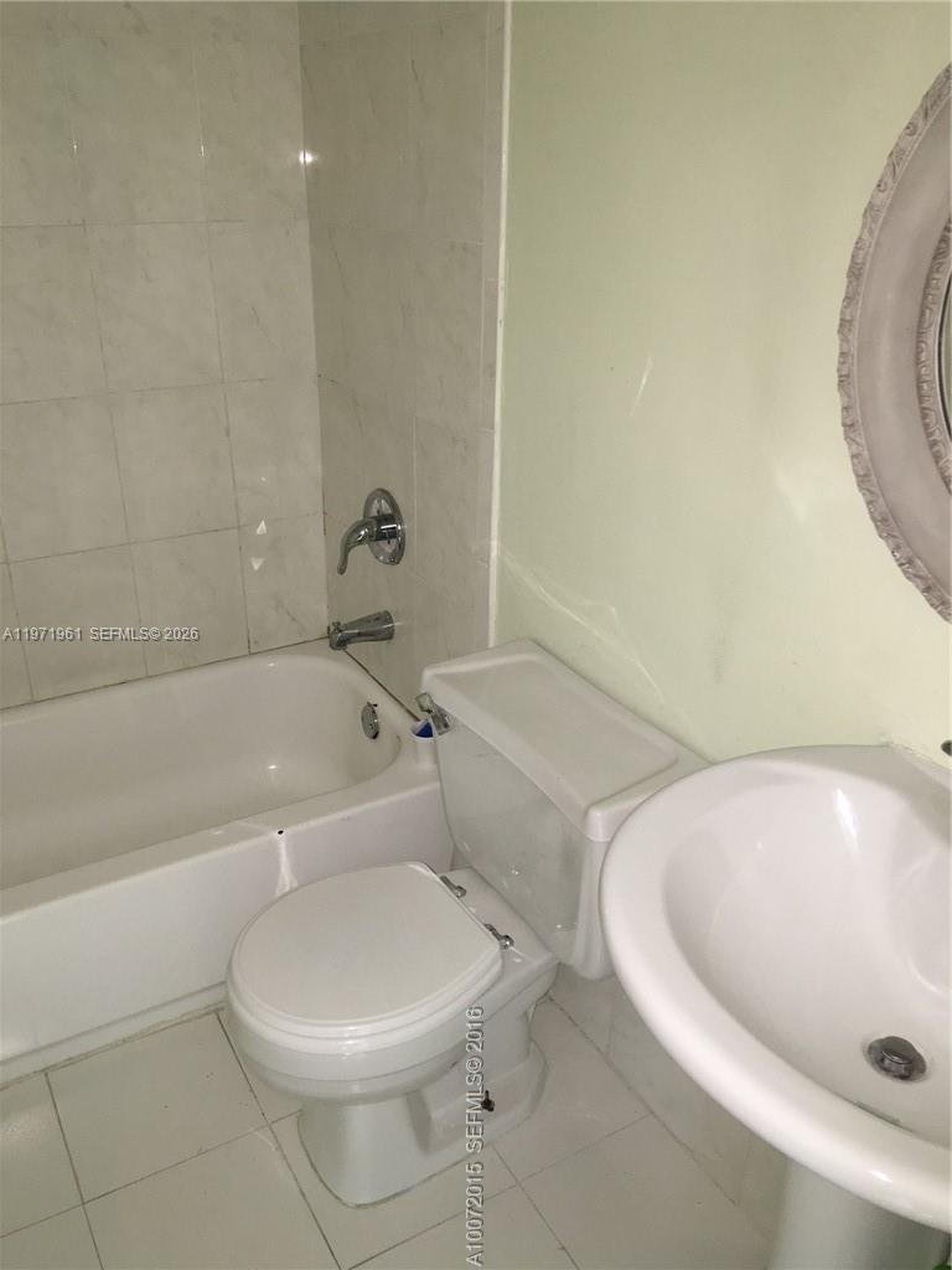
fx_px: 1063
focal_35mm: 29
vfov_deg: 61.7
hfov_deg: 48.2
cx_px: 476
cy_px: 635
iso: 64
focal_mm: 4.15
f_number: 2.2
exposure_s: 1/16
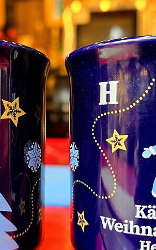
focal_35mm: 42
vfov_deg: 47.1
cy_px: 144
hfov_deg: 30.4
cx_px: 59
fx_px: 286
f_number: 1.7
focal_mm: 6.3
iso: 250
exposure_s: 1/101
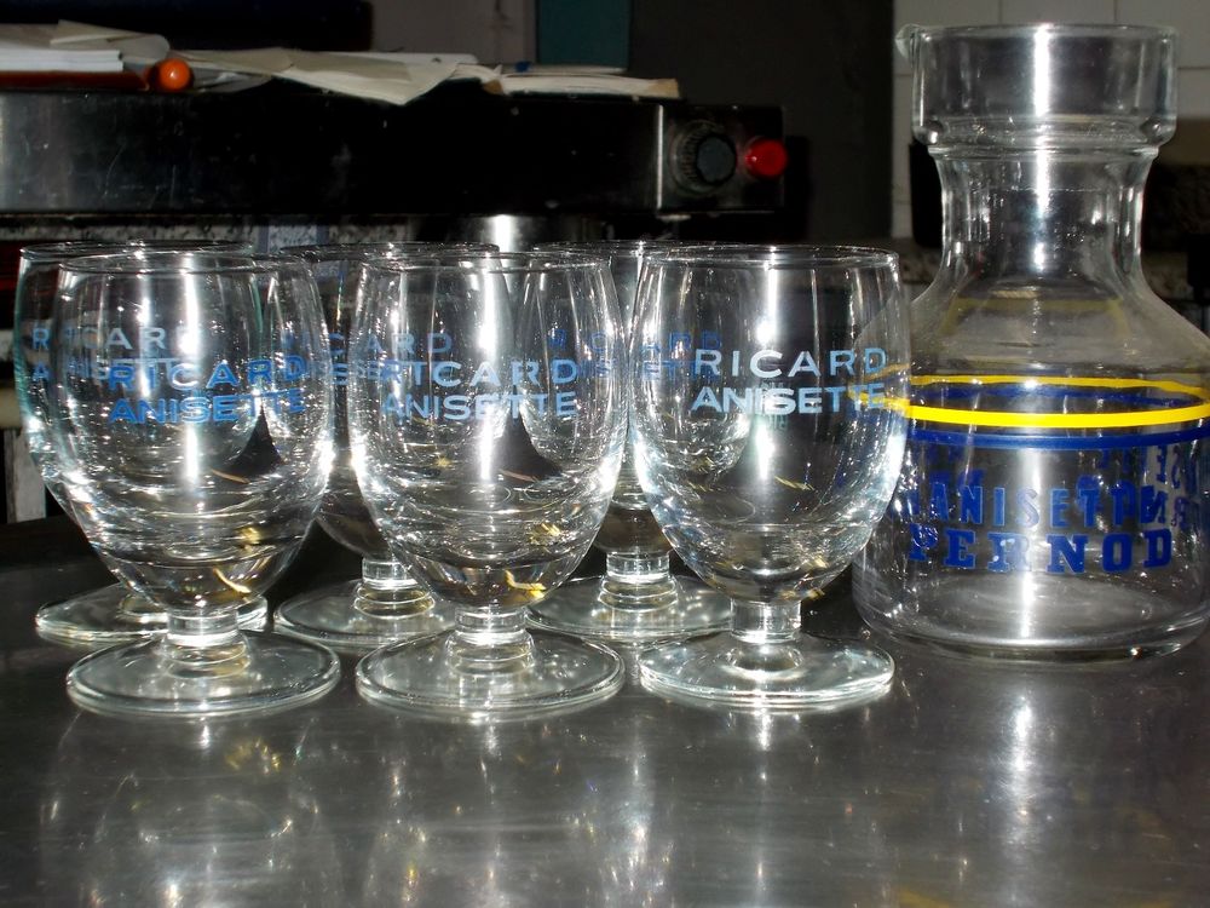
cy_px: 454
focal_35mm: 58
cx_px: 605
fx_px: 2027
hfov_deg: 33.2
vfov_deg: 25.2
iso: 200
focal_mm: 10.3
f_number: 4.9
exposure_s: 1/30
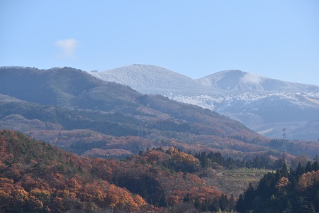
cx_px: 160
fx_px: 1861
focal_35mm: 210
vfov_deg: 6.5
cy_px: 106
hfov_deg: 9.8
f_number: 7.1
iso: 200
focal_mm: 140
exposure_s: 1/800
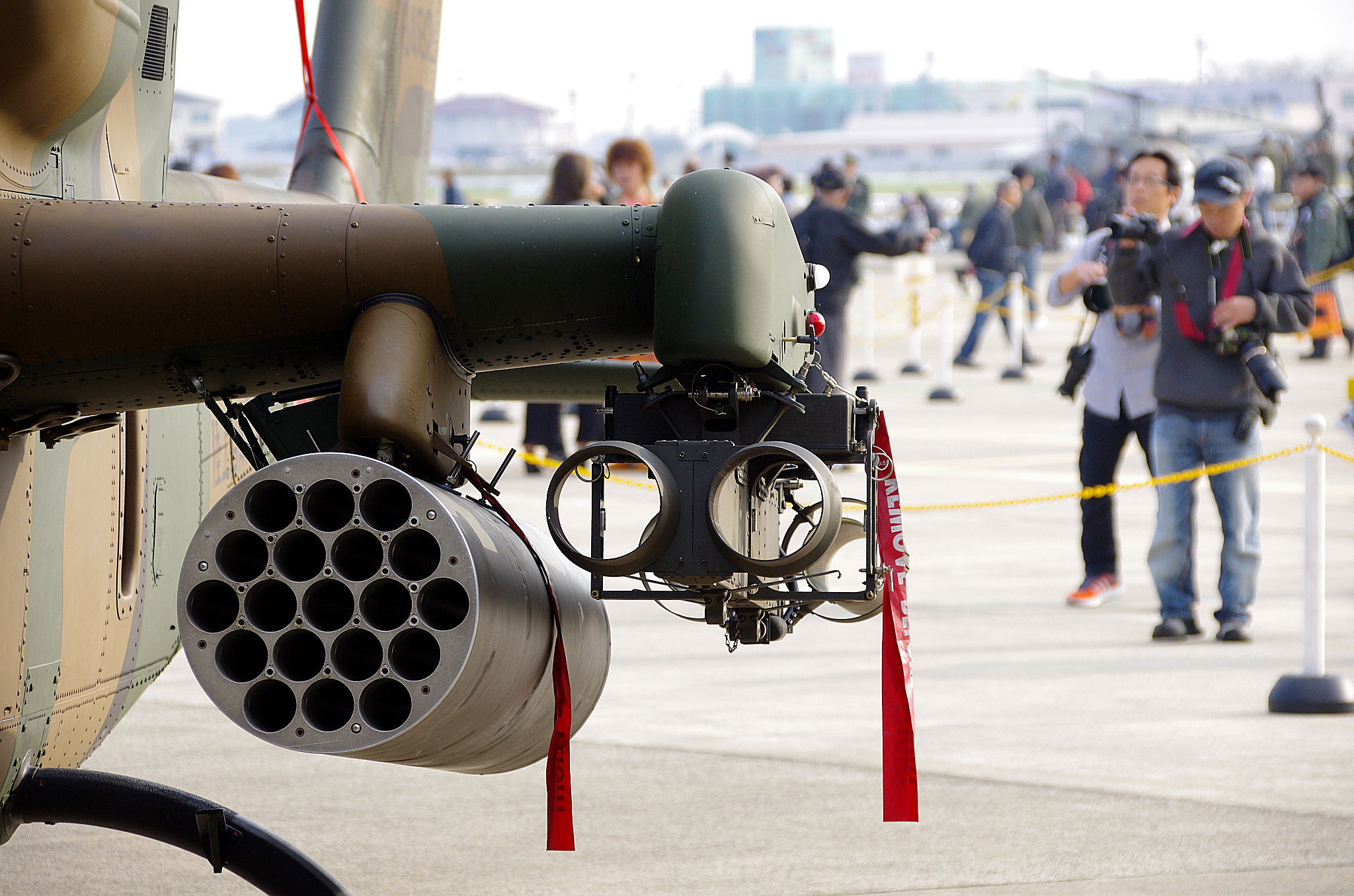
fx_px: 7581
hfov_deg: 10.2
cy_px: 448
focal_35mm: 202
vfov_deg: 6.8
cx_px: 677
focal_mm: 135
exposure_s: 1/200
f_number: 6.3
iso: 400
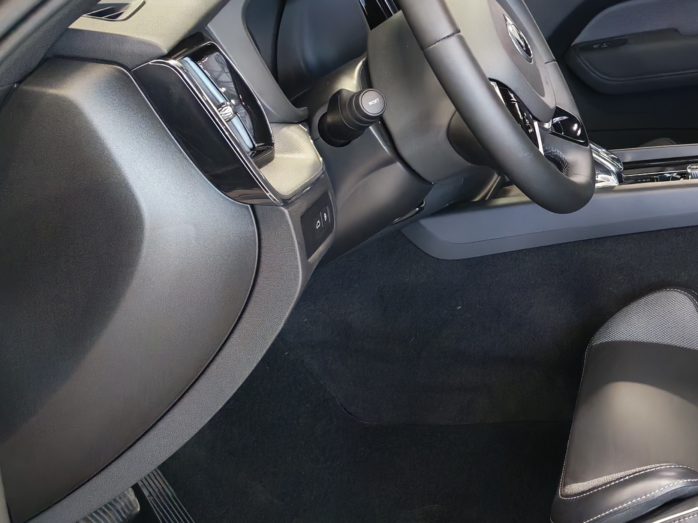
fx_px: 1331
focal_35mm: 66
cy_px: 173
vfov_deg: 22.2
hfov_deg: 28.0
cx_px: 667
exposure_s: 1/100
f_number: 1.9
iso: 800
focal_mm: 6.12
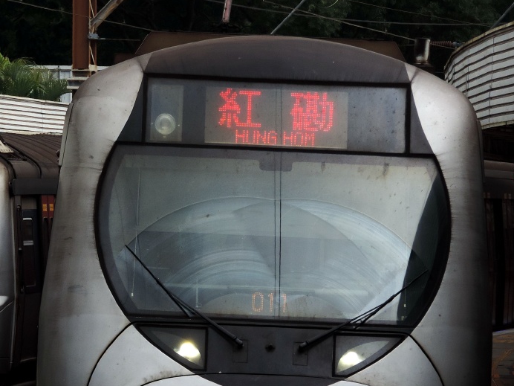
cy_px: 283
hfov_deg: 3.8
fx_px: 7721
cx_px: 166
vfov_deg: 2.9
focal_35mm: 520
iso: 80
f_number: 4.8
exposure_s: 1/200
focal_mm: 53.5
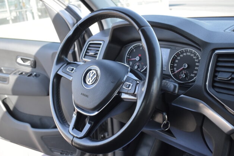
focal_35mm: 37
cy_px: 80
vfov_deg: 36.0
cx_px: 116
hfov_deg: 51.9
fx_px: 241
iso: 1600
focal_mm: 20
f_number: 3.5
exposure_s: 1/1250
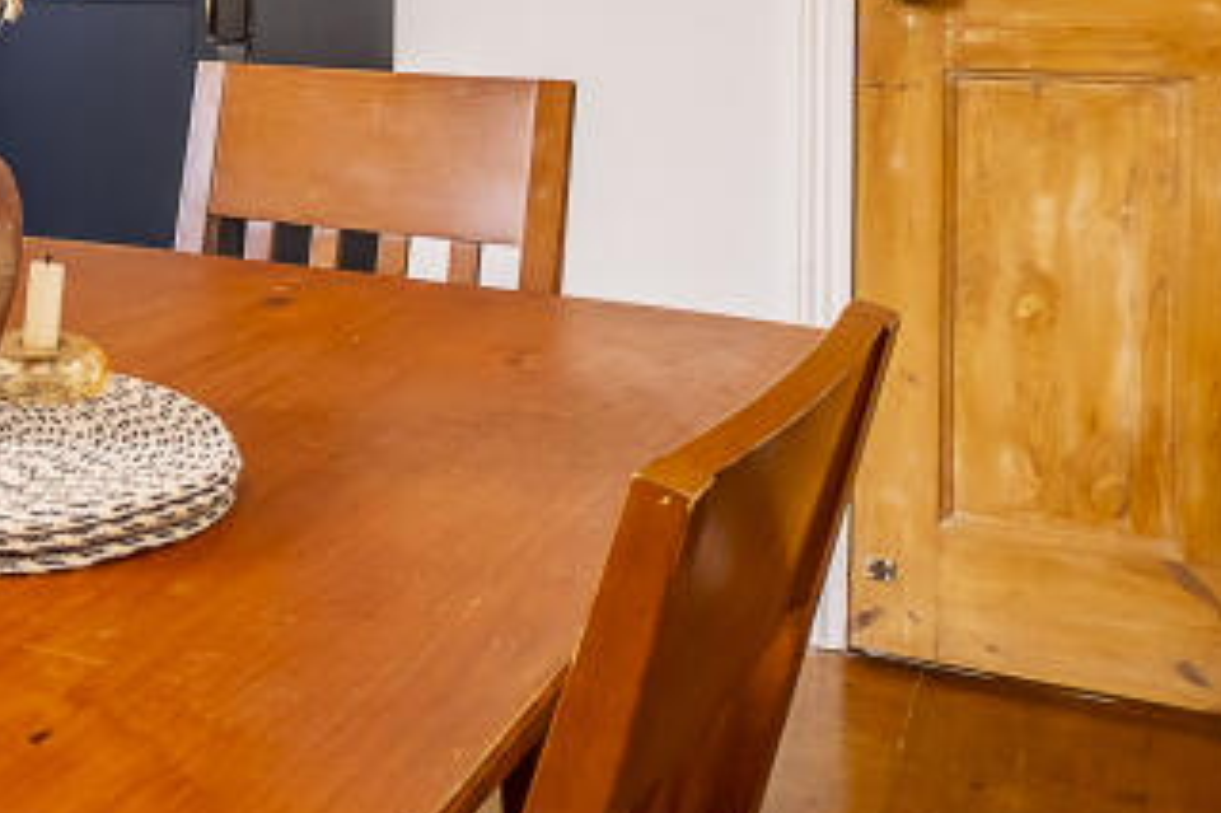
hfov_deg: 28.6
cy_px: 6
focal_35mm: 48
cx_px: -557
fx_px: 1627
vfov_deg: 26.6
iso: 320
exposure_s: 1/6
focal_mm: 10
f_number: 7.1
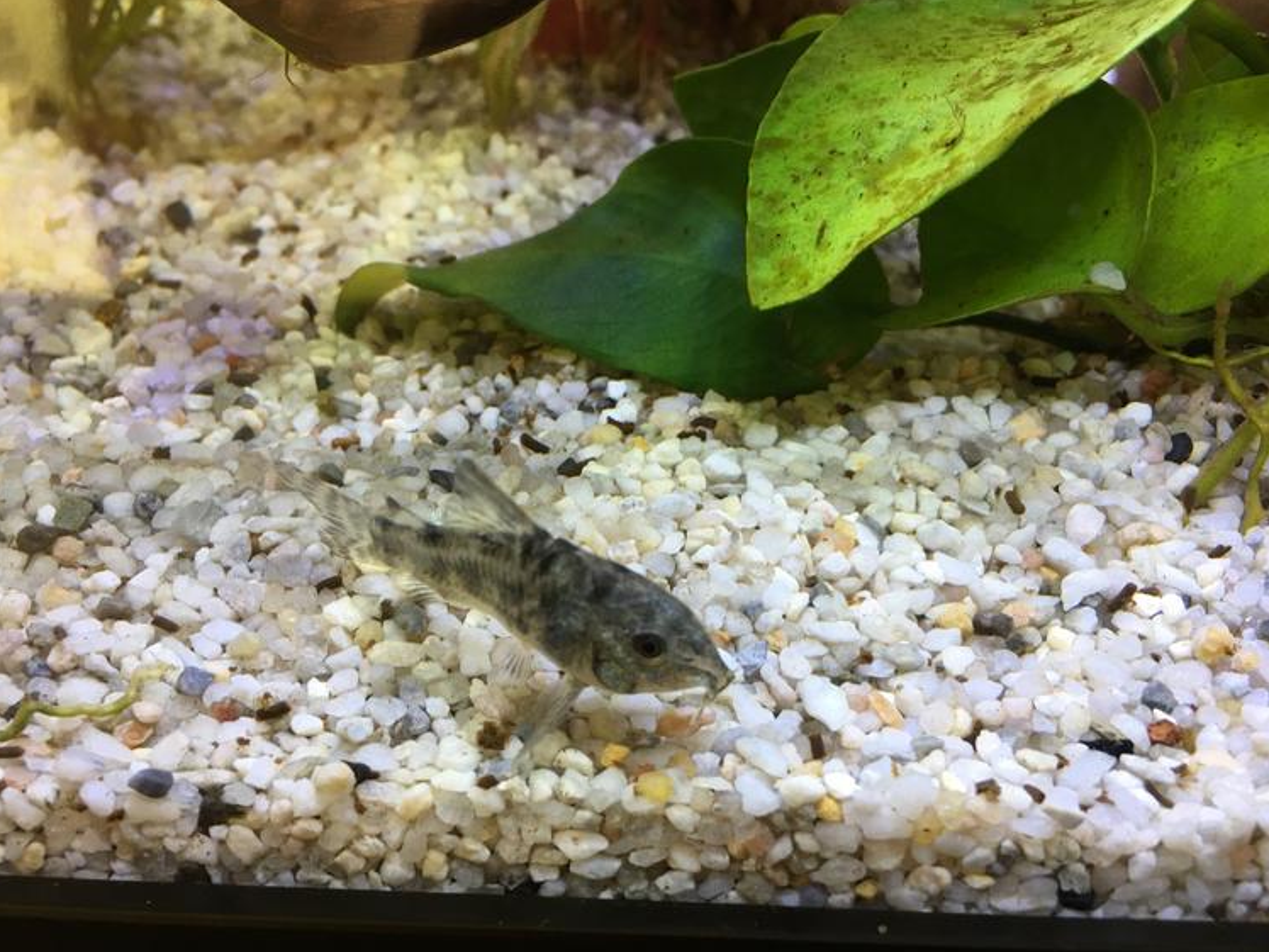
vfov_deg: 45.4
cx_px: 592
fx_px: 1136
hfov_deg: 58.3
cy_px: 499
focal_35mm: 31
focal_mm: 4.15
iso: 50
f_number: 2.2
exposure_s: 1/17
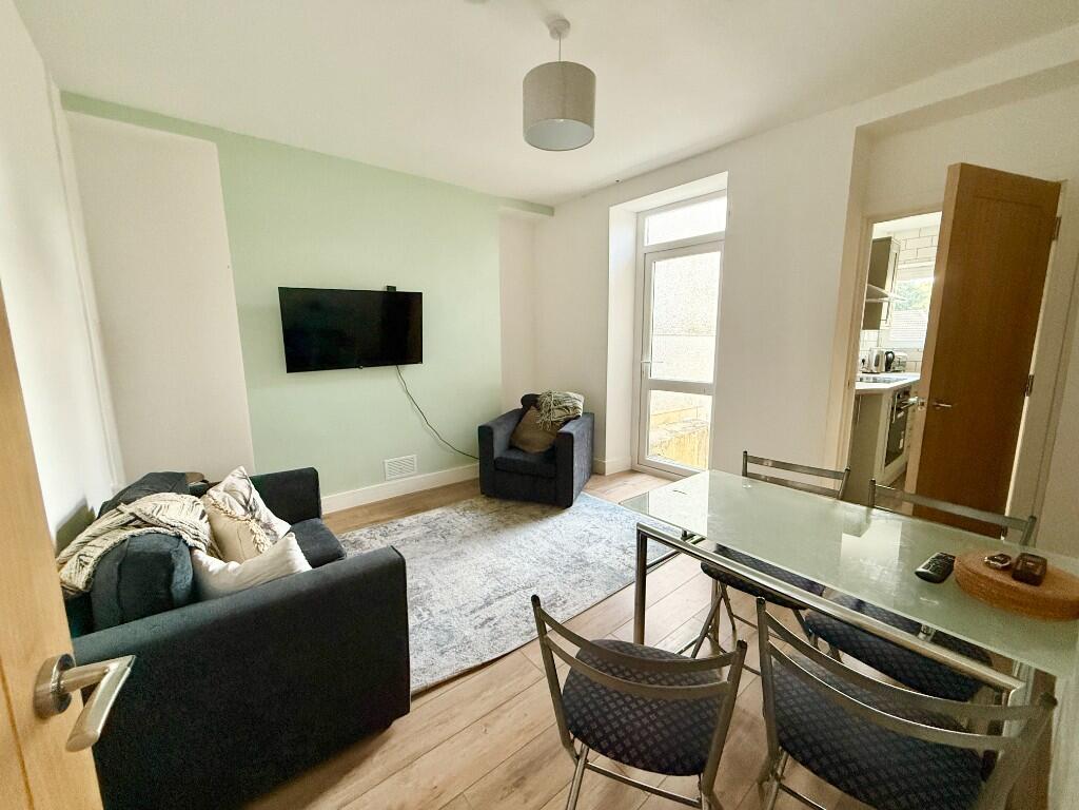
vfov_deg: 85.7
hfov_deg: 102.1
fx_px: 436
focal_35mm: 14
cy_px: 405
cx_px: 540
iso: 400
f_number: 2.2
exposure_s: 1/91
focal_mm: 2.22
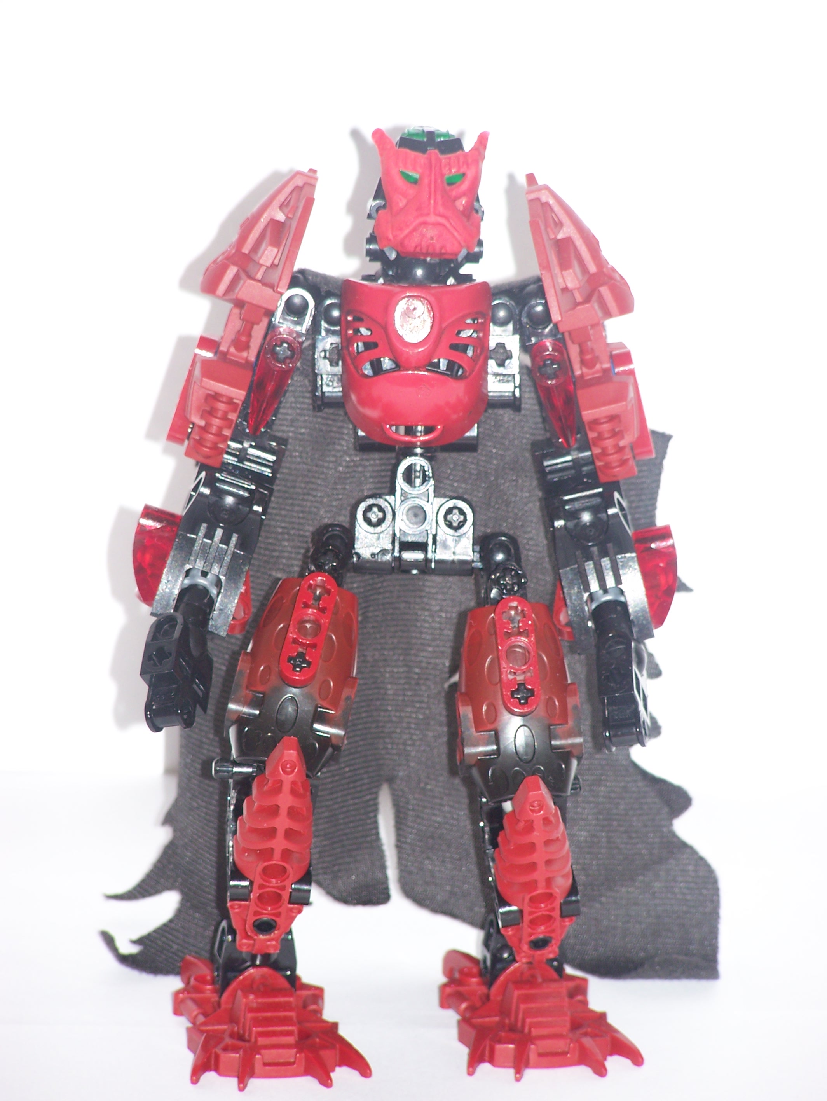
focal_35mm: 218
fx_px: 6936
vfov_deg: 9.1
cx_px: 414
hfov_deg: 6.8
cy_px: 550
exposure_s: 1/160
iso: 80
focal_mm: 36.2
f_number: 3.2
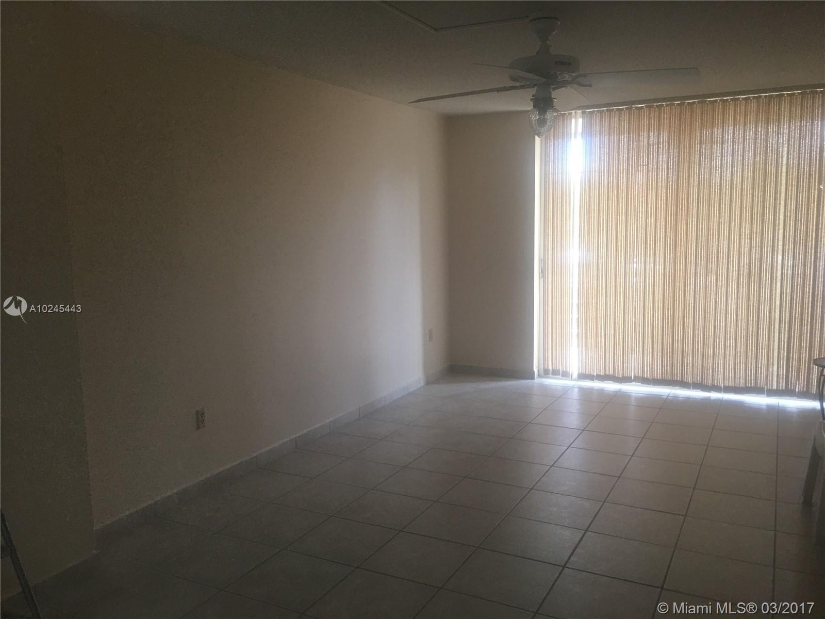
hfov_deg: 61.7
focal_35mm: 29
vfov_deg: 48.2
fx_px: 691
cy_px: 310
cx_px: 412
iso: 40
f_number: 2.2
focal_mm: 4.15
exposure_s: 1/30
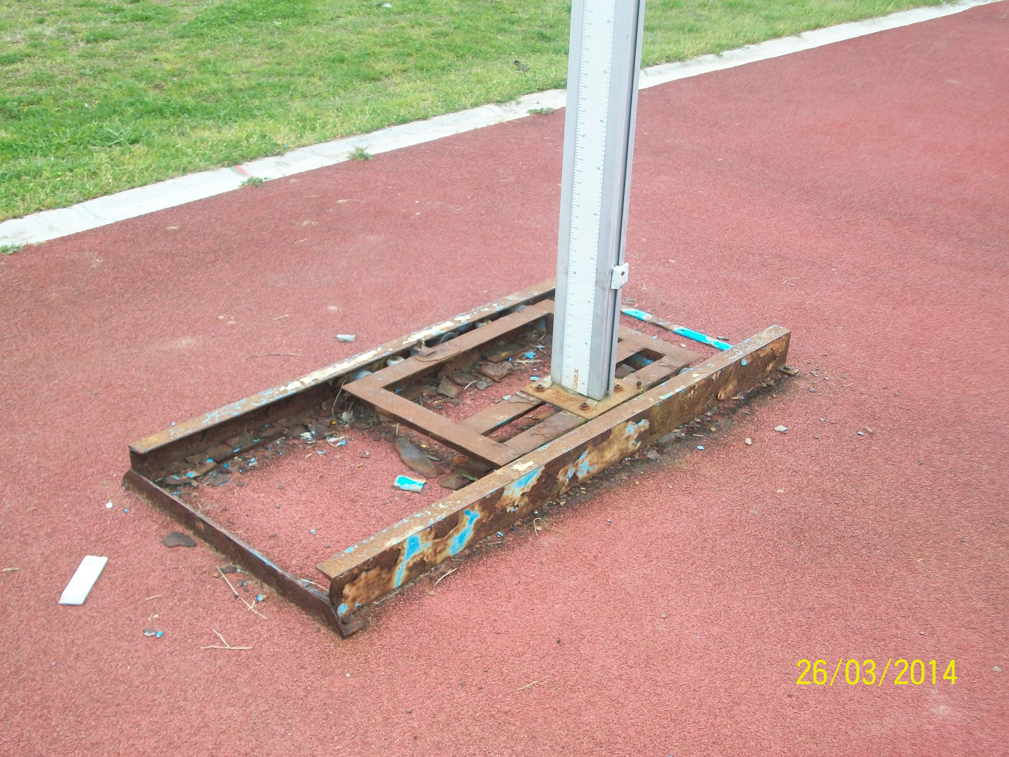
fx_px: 1224
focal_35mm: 42
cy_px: 378
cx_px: 504
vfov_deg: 34.3
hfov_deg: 44.8
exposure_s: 1/80
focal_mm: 7.1
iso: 120
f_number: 3.2
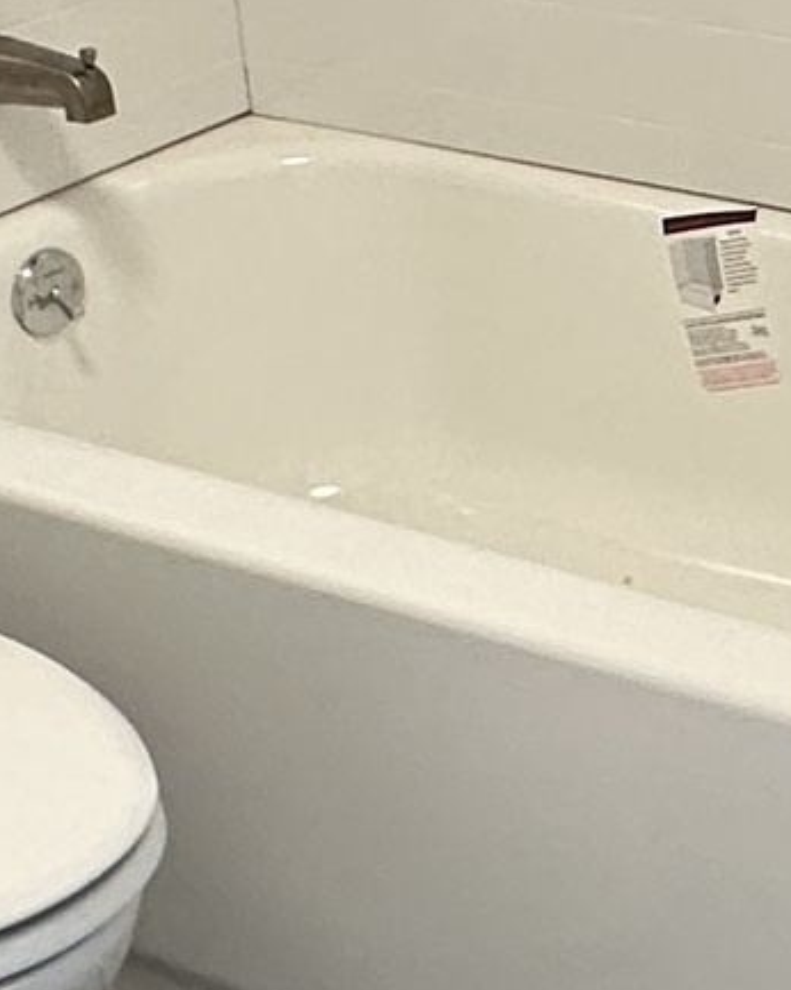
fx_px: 2841
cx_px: 999
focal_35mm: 97
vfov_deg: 18.9
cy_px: -126
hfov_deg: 15.2
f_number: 2.2
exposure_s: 1/120
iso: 250
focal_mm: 2.22
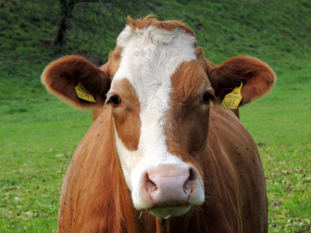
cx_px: 156
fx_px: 1303
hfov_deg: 13.6
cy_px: 116
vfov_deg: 10.2
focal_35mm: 145
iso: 100
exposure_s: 1/125
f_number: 4.4
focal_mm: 25.8
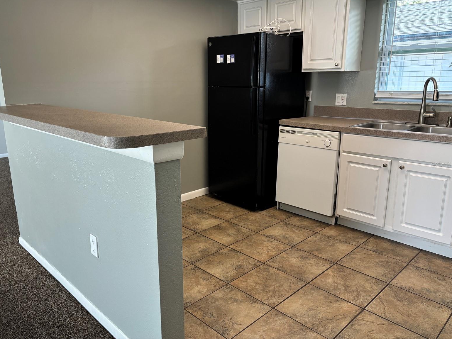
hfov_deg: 65.3
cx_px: 224
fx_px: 353
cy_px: 164
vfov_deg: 51.4
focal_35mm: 27
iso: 125
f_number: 1.6
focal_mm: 5.96
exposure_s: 1/120
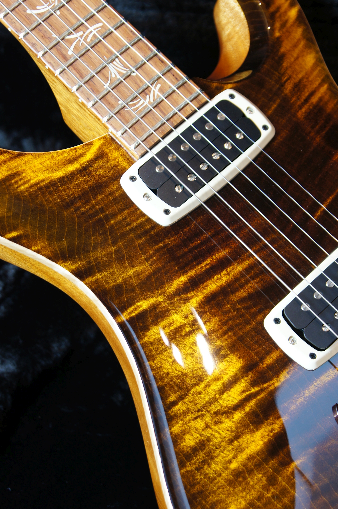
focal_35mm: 105
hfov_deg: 13.0
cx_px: 169
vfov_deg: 19.5
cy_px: 254
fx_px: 1482
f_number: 5.6
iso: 100
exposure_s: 1/3
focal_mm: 70
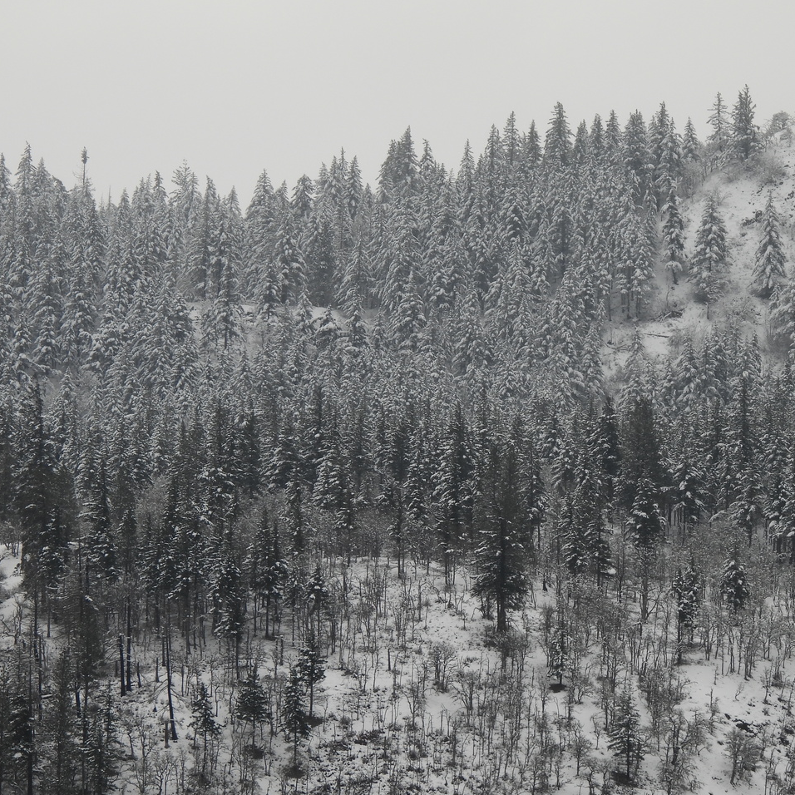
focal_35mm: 284
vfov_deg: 6.2
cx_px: 450
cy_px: 398
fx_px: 7379
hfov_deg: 6.2
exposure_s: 1/400
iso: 100
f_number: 4.5
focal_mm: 42.8
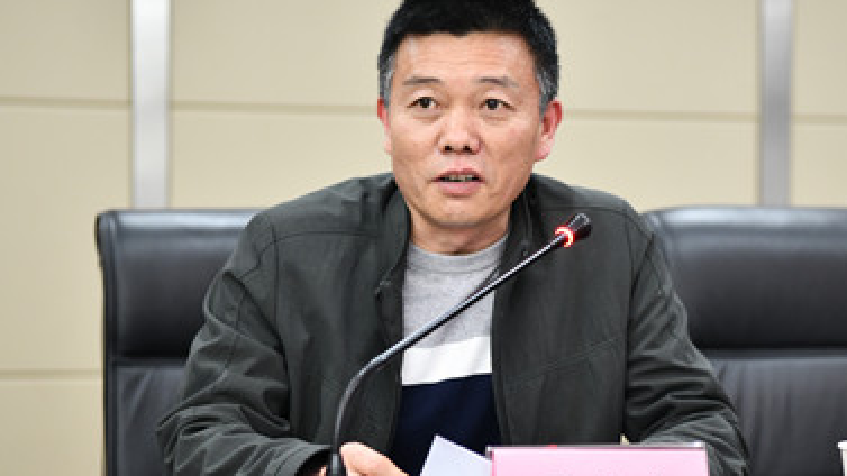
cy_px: 246
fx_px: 1931
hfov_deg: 24.7
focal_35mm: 86
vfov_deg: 14.1
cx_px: 508
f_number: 3.5
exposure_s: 1/50
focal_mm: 62
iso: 1600
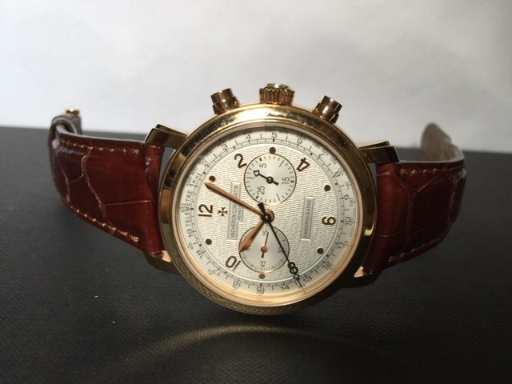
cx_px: 256
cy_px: 192
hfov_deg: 61.7
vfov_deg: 48.2
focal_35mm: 29
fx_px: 429
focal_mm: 4.15
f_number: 2.2
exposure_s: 1/33
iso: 64
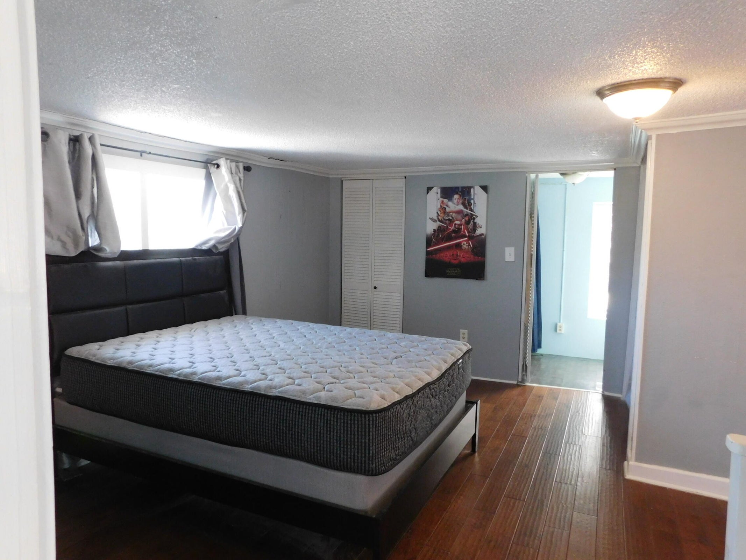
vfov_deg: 58.9
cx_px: 373
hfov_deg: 73.9
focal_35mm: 23
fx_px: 496
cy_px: 280
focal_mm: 4
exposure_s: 1/30
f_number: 3
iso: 400
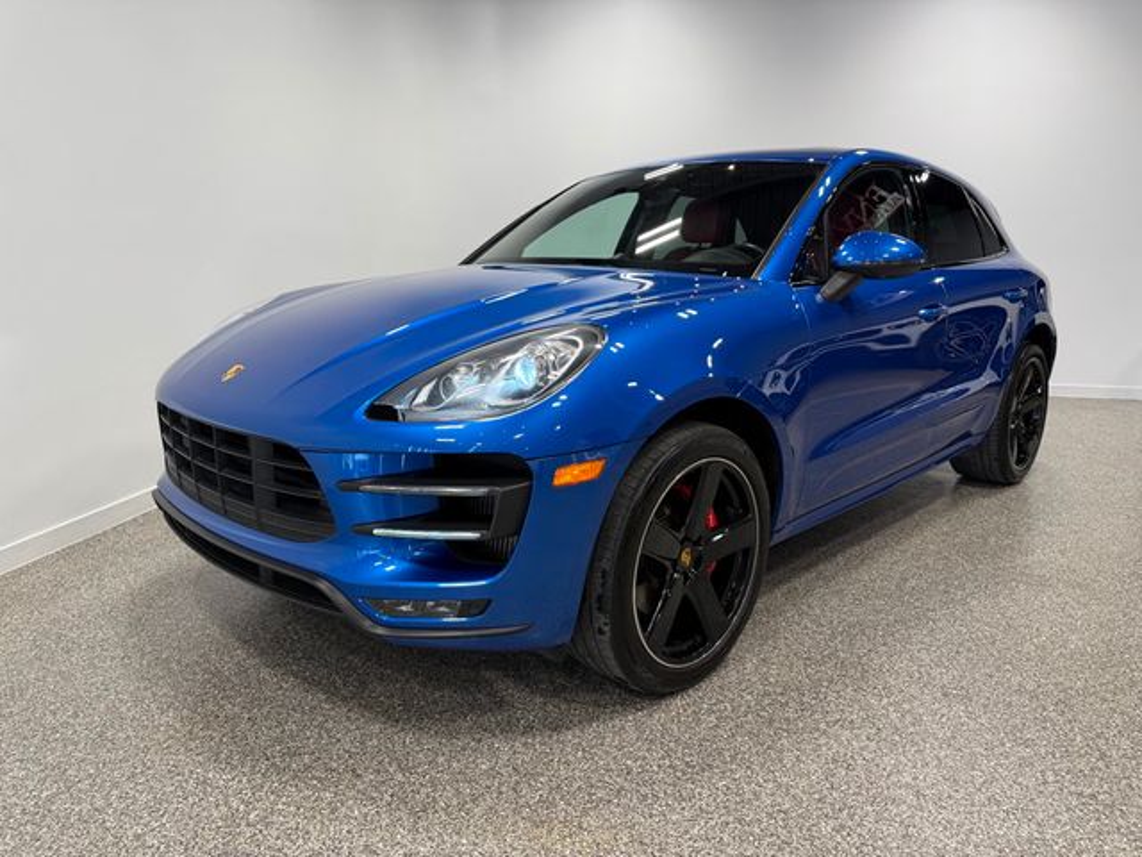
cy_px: 428
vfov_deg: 56.8
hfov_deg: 71.6
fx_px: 792
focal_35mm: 24
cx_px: 571
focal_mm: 6.76
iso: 64
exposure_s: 1/191
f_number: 1.78
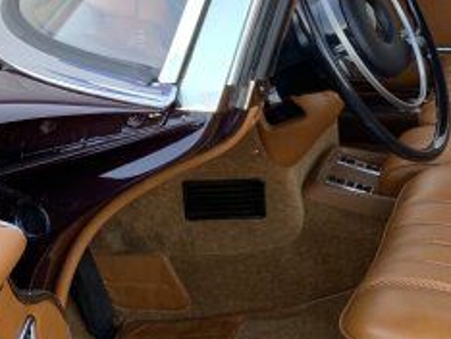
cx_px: 544
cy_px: 183
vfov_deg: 20.8
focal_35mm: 71
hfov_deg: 24.7
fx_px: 926
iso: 32
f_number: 1.8
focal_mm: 4.25
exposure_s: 1/122
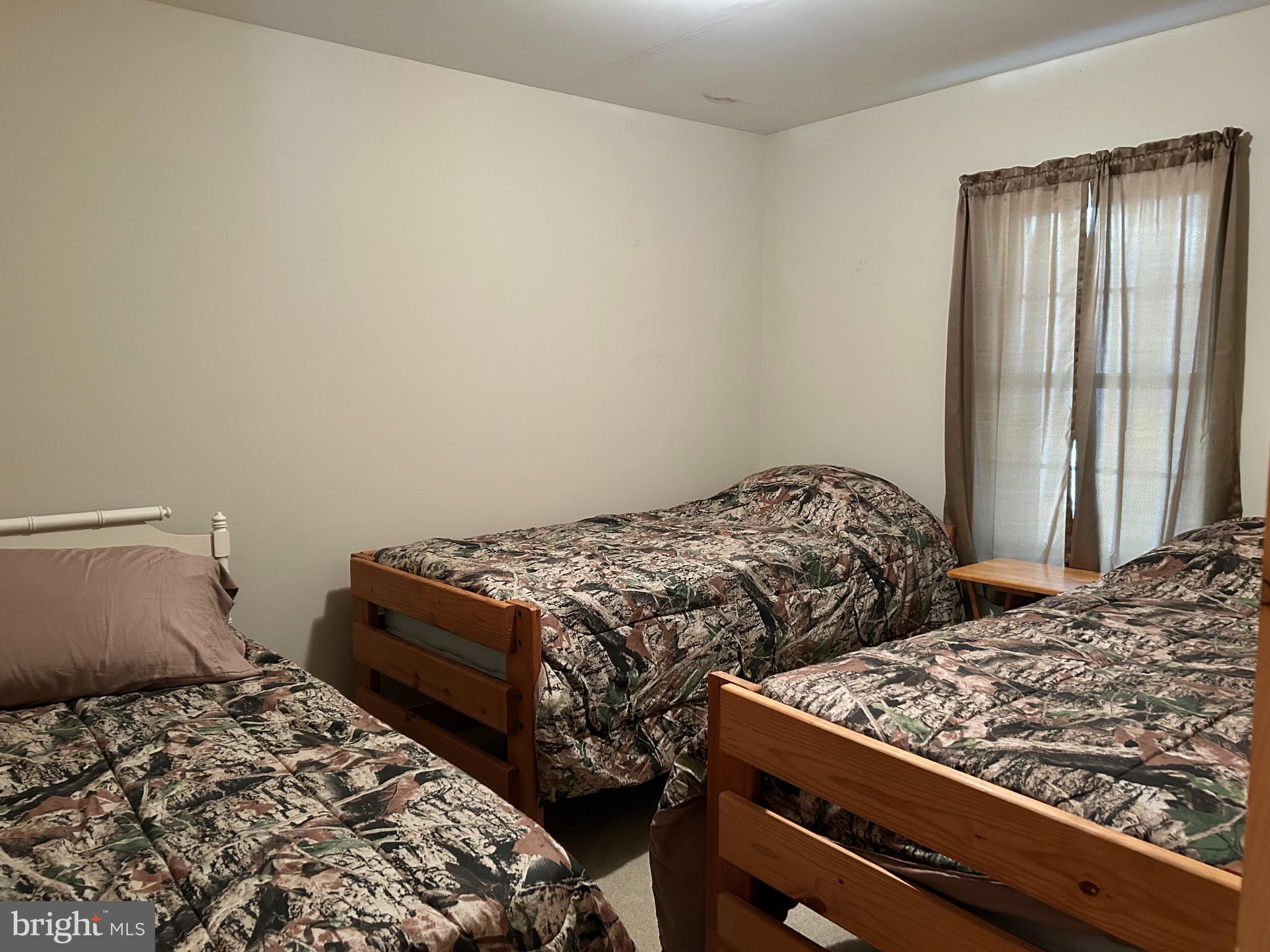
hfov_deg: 67.3
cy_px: 476
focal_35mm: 26
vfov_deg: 53.1
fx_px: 954
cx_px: 635
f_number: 1.5
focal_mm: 5.7
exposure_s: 1/31
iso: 400
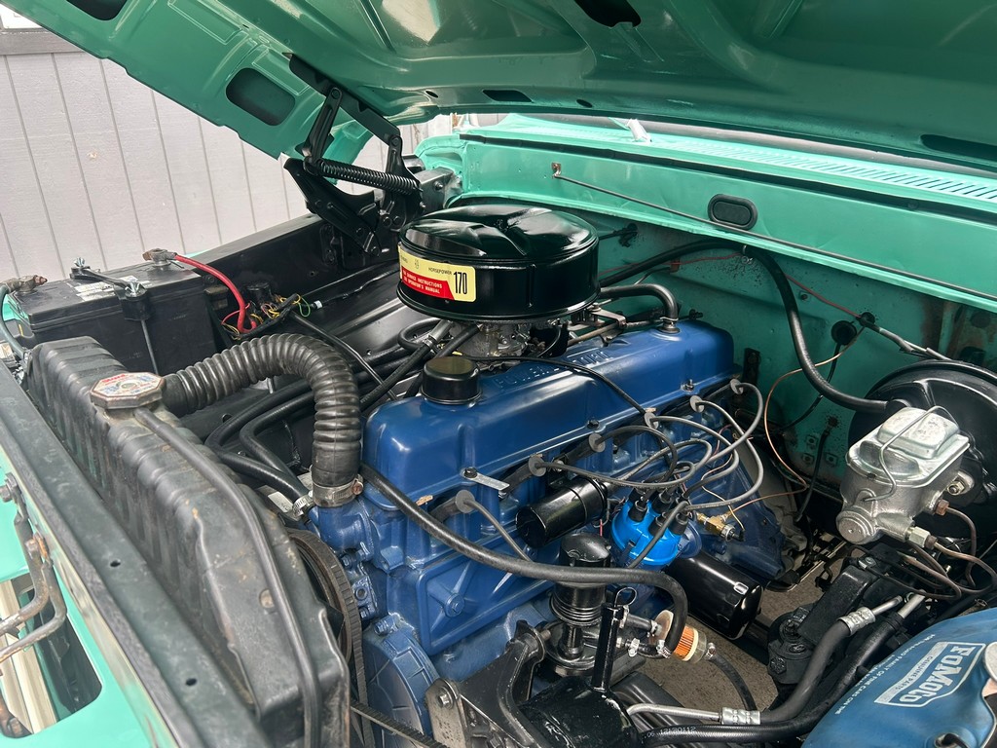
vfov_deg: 53.1
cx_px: 498
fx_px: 749
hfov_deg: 67.3
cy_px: 374
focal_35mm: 26
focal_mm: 5.7
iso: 50
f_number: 1.5
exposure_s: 1/121
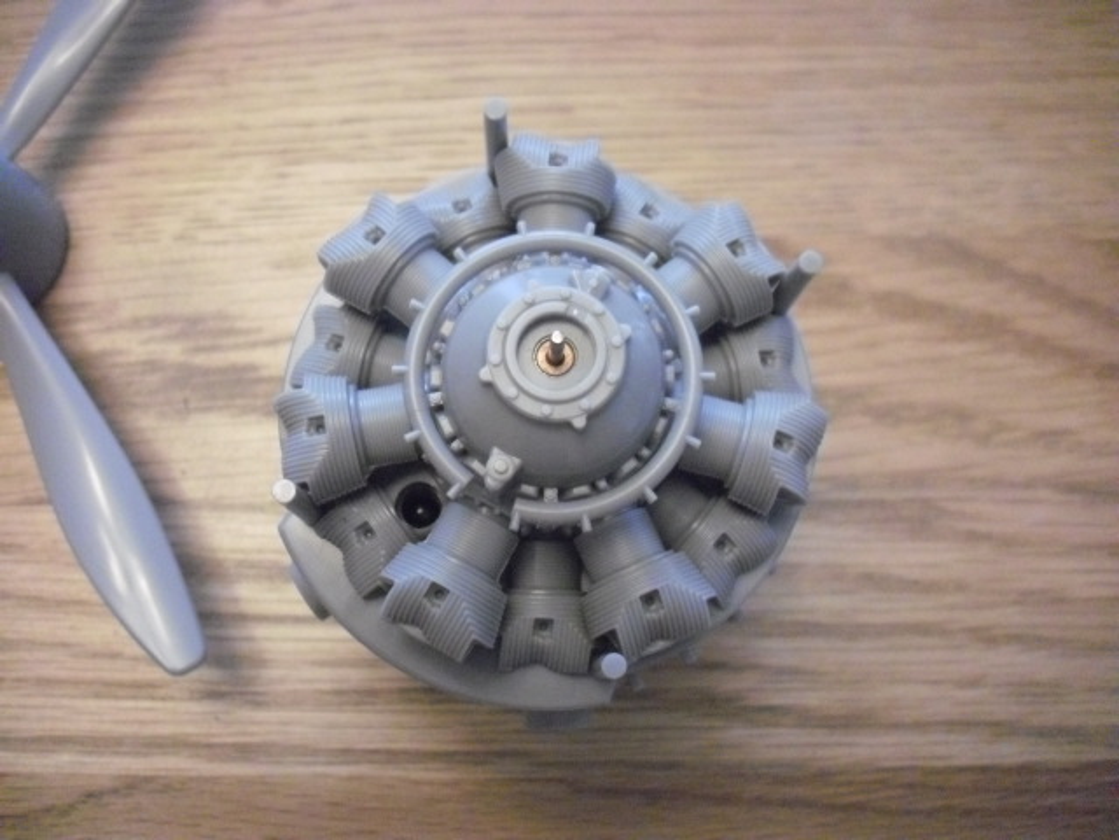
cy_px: 420
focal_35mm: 38
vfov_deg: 37.7
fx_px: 1228
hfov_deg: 49.0
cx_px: 560
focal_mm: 6.2
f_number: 2.8
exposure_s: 1/50
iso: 800
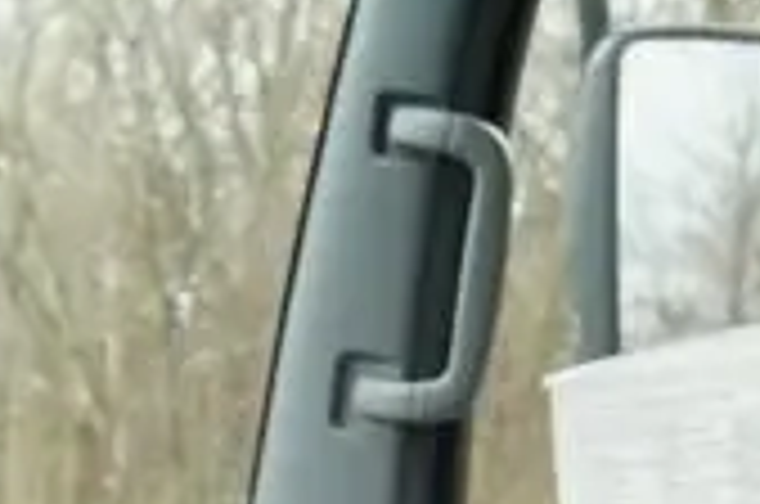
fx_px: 3456
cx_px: 4
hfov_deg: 12.4
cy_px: 1055
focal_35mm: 164
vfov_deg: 7.9
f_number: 4.5
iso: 100
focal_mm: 18
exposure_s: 1/50
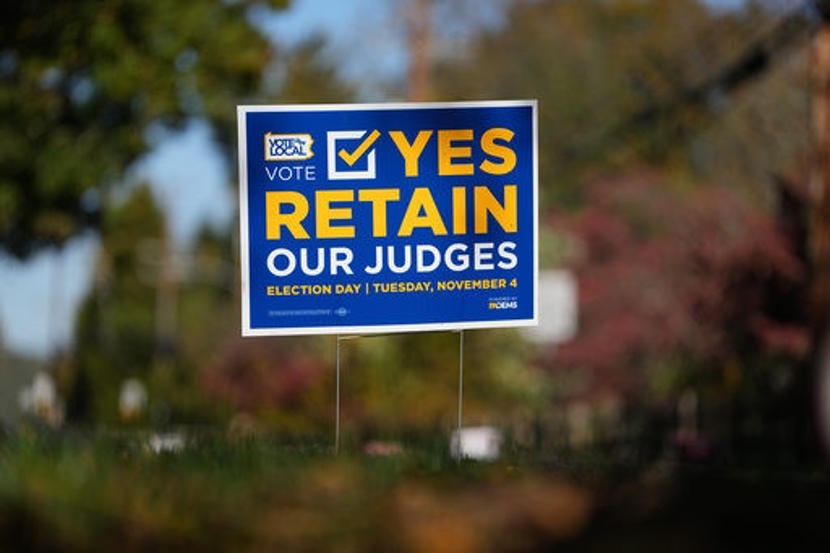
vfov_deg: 7.7
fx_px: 4102
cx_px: 415
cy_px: 276
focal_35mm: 178
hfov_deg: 11.6
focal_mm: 178
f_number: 2.8
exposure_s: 1/8000
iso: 250
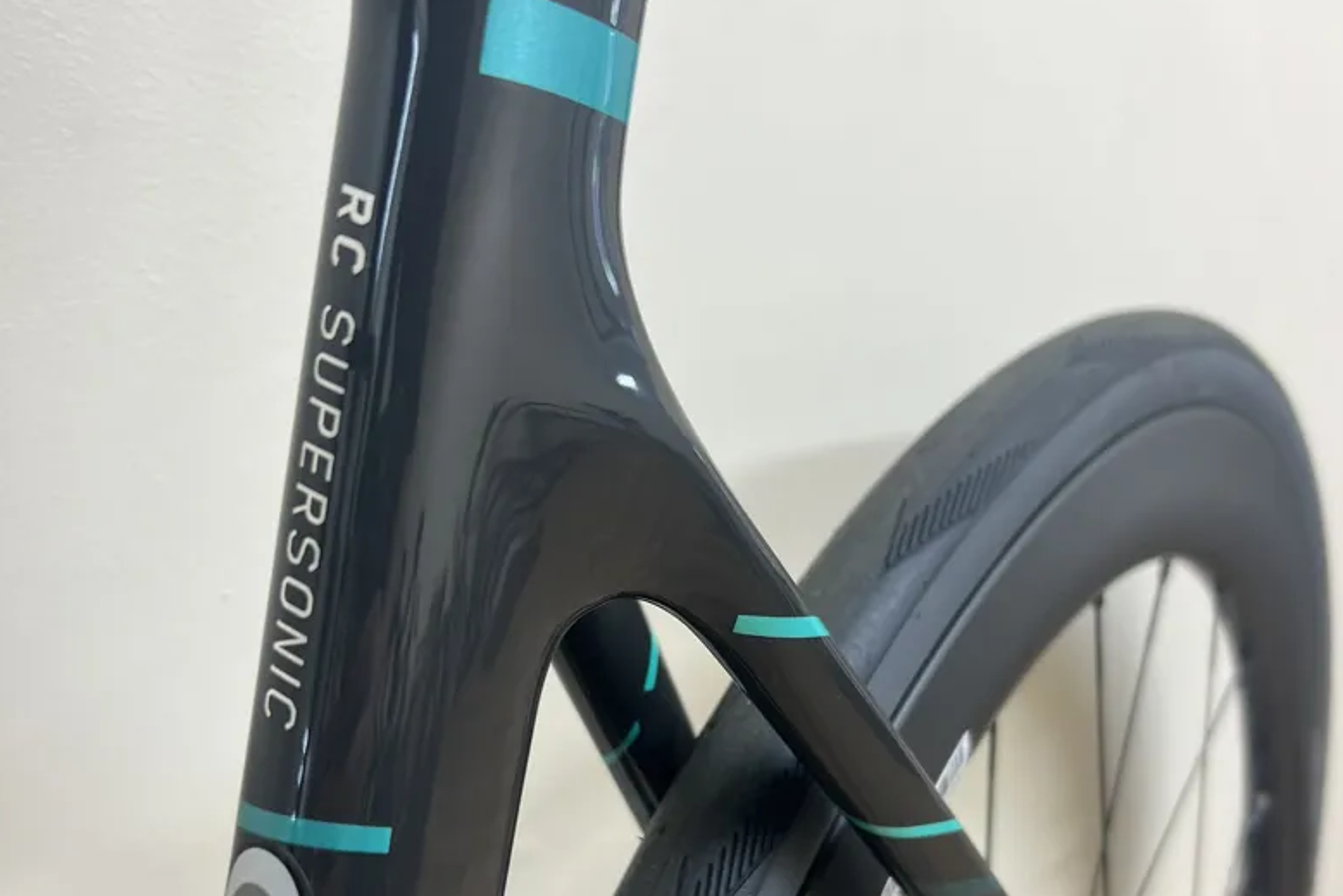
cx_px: 679
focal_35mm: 37
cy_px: 700
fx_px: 1381
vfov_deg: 35.0
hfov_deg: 51.9
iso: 80
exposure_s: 1/100
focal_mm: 5.7
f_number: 1.5
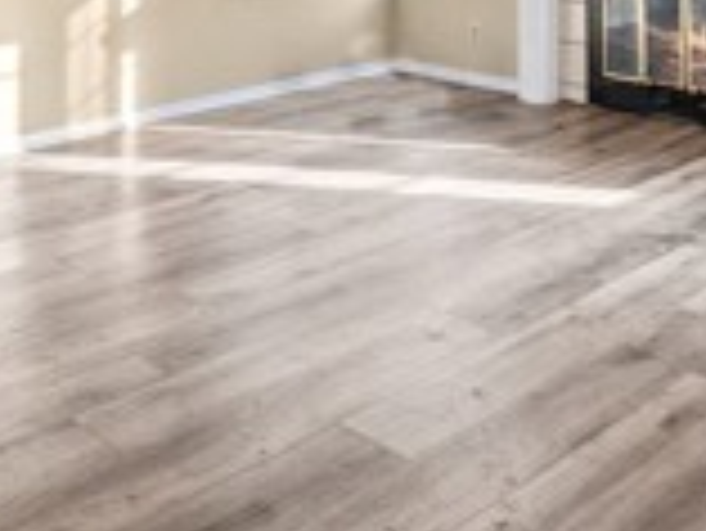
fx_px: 1123
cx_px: 445
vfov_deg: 23.9
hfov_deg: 34.7
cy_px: -128
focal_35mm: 55
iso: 640
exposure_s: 1/40
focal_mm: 14
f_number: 8
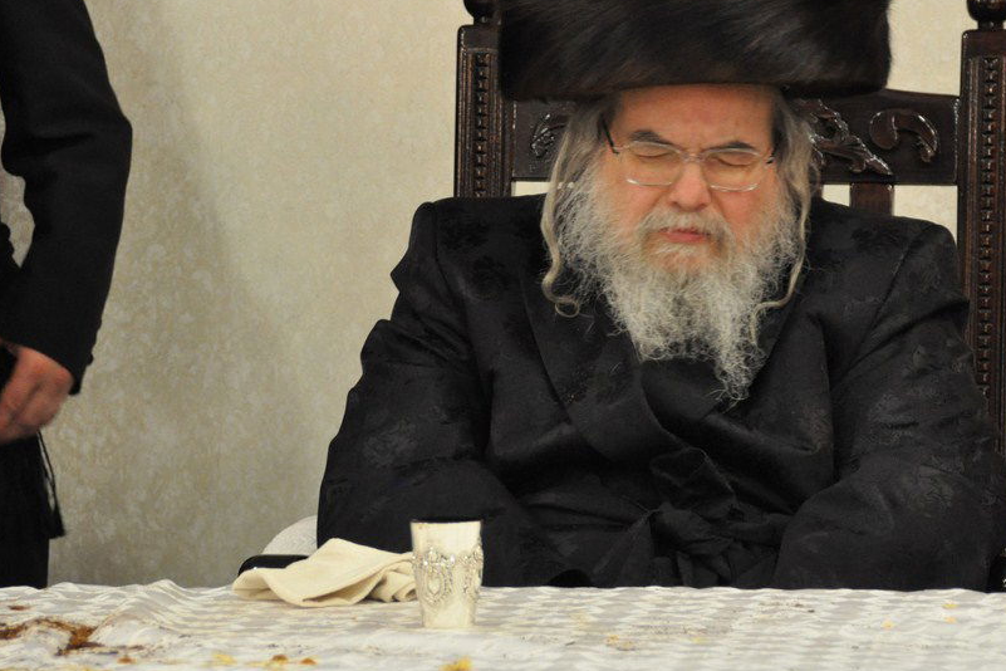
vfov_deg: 3.9
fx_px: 9968
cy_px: 232
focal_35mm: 357
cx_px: 602
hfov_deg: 5.8
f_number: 5.6
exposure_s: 1/40
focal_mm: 165
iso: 1600
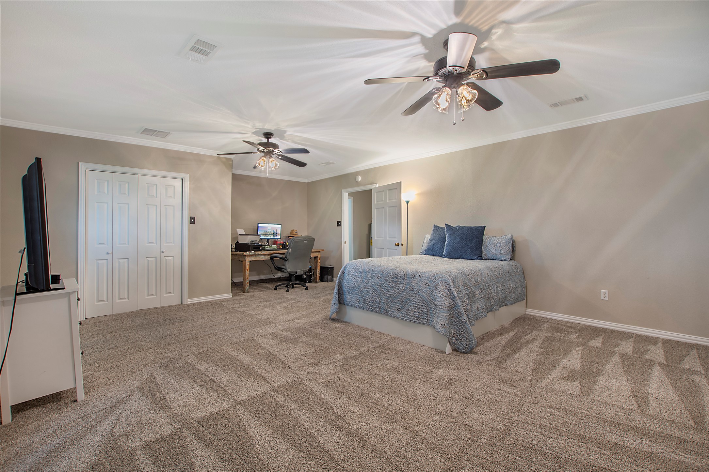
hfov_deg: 100.4
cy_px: 236
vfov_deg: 77.3
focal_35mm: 15
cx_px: 354
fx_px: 295
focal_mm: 10
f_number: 8
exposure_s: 1/1.67
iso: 100
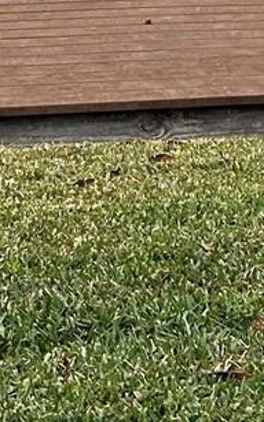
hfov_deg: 5.0
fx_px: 3049
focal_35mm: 265
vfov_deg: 7.7
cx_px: 217
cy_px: -252
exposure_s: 1/740
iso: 64
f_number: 1.78
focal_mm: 6.86
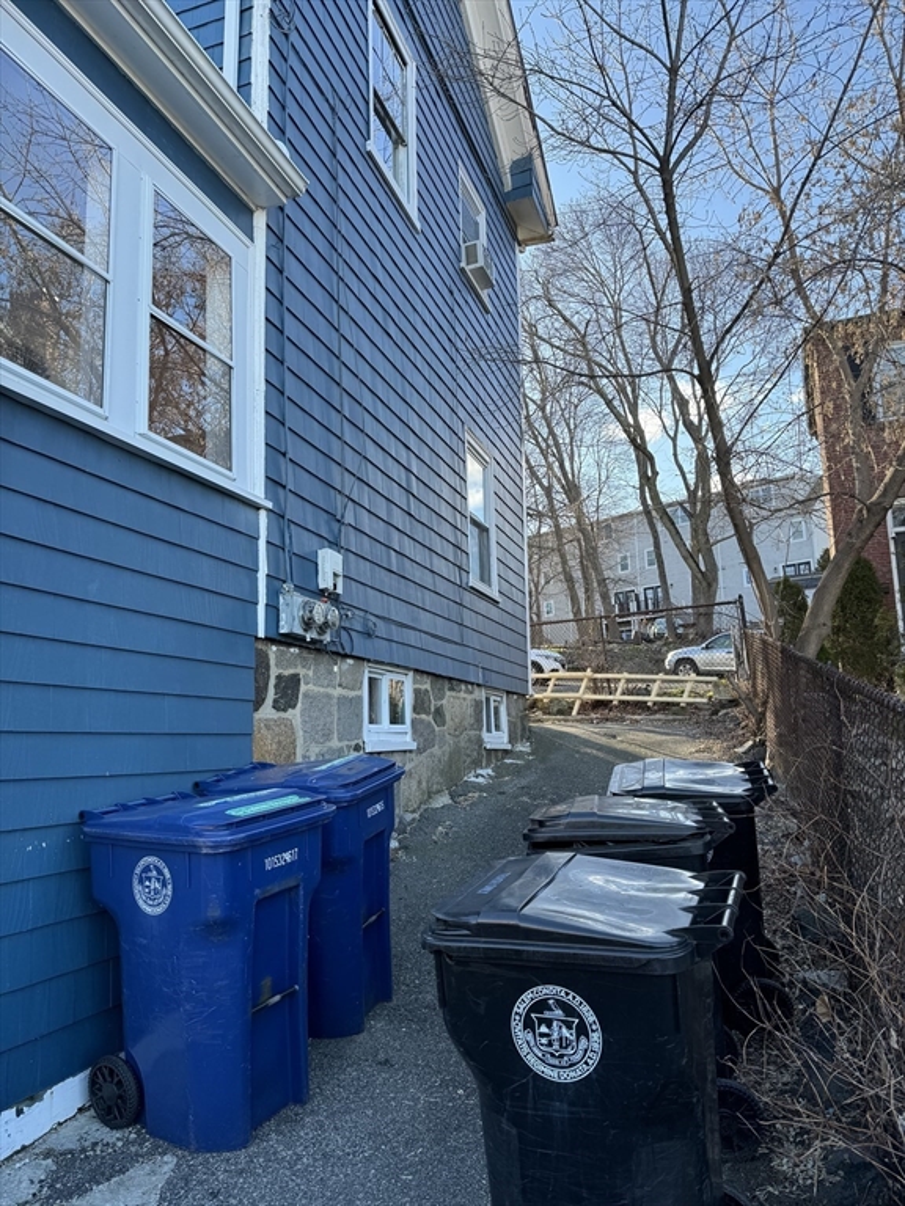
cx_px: 452
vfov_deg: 71.6
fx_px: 837
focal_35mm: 24
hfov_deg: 56.8
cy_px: 603
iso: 80
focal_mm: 6.76
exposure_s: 1/577
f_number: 1.78
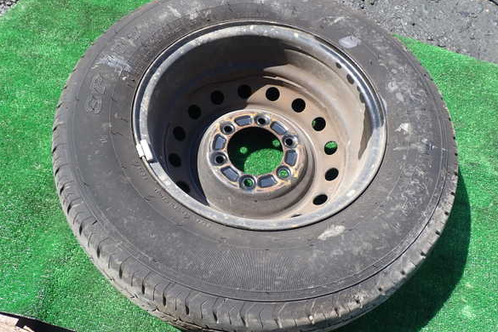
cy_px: 163
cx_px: 254
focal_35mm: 32
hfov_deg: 58.7
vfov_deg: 41.1
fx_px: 443
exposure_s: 1/400
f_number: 3.2
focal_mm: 5.4
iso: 100
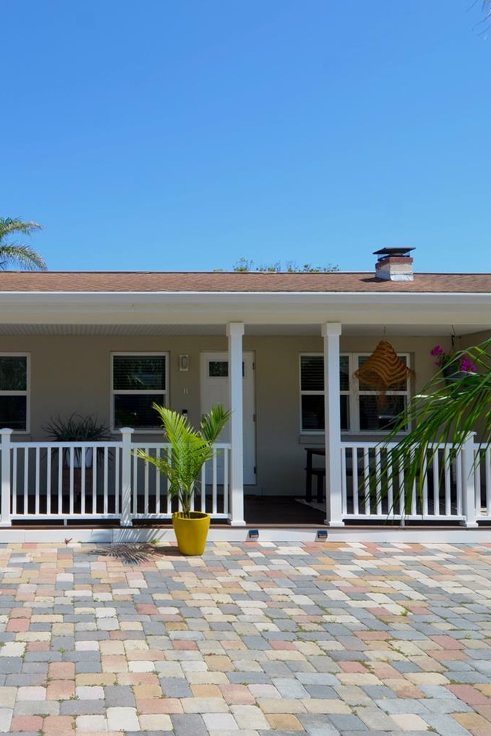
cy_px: 368
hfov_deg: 42.9
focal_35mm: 28
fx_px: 573
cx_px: 60
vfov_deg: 65.5
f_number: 8
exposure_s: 1/250
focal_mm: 12
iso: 100
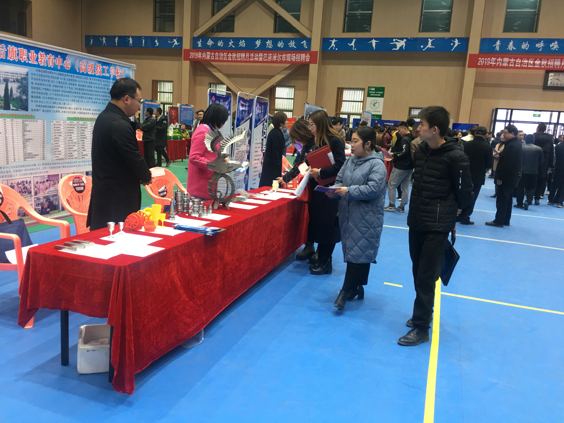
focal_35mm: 29
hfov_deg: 61.7
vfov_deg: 48.2
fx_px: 472
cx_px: 282
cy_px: 212
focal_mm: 4.15
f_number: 2.2
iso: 40
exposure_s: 1/17
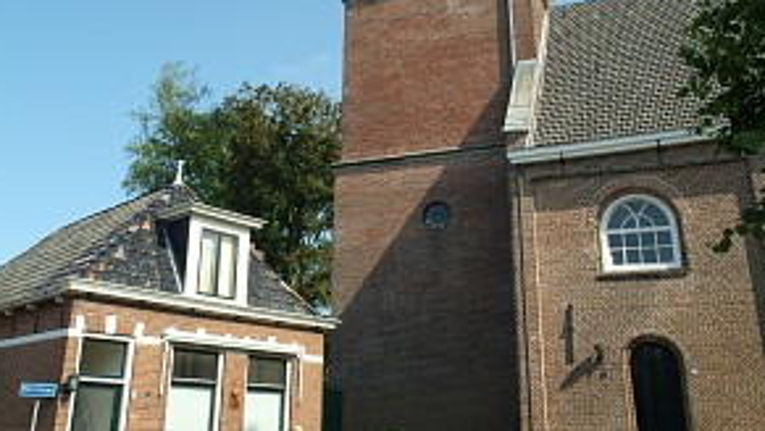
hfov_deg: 58.0
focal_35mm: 34
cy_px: 147
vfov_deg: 34.4
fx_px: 690
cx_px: 380
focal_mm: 14
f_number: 6.7
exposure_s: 1/500
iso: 400
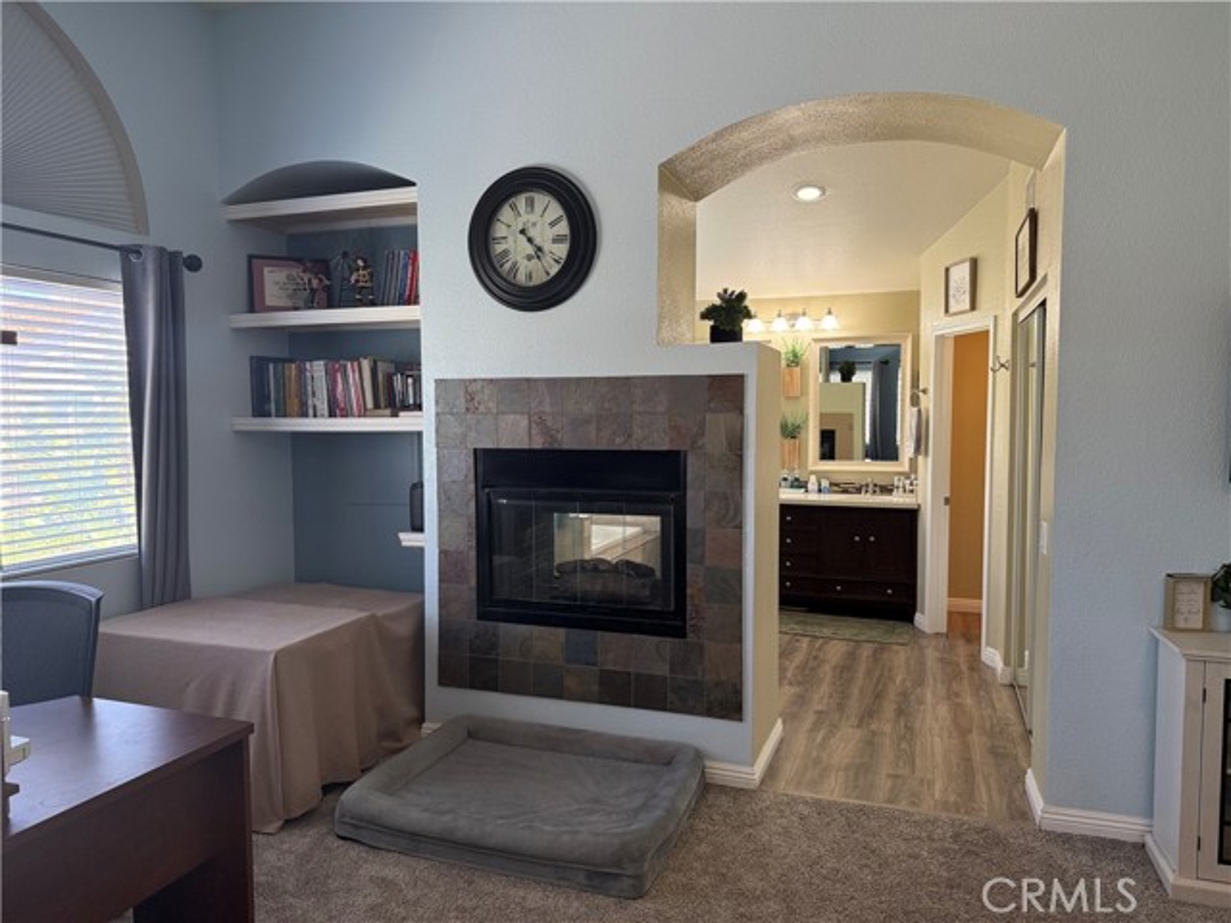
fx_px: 853
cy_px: 462
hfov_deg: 71.6
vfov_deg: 56.8
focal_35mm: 24
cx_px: 616
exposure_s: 1/132
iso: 200
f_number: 1.78
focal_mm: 6.76
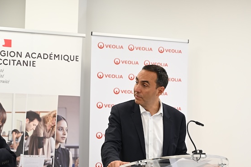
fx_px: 704
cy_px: 106
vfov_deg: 13.5
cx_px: 157
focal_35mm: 101
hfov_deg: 20.2
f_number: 4
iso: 640
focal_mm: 70
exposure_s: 1/100
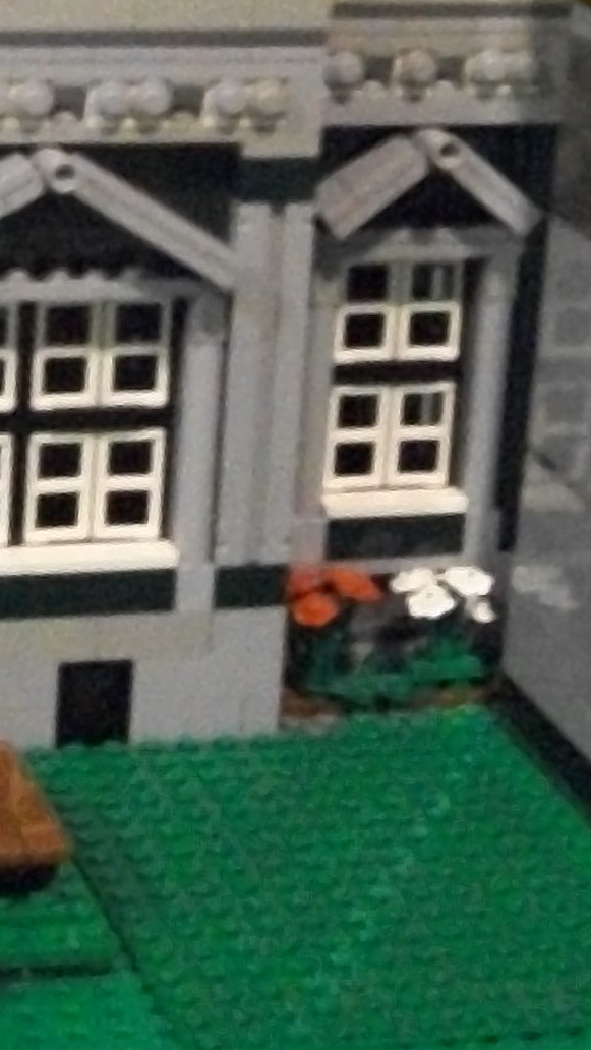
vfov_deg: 17.0
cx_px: 51
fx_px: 3452
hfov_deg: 9.7
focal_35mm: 124
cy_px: 68
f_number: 2.7
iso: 640
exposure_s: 1/20
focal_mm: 6
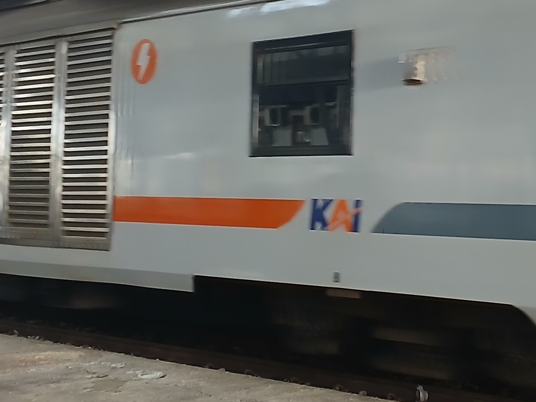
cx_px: 413
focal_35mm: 77
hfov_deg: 25.0
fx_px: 1192
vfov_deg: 19.0
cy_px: 97
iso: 200
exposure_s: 1/50
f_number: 1.8
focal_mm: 3.98
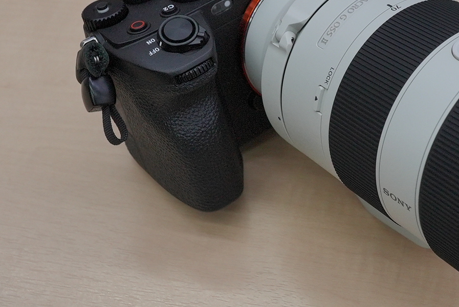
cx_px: 347
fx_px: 881
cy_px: 94
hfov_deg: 28.8
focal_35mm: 69
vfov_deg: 19.7
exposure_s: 1/40
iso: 1250
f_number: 8
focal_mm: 30
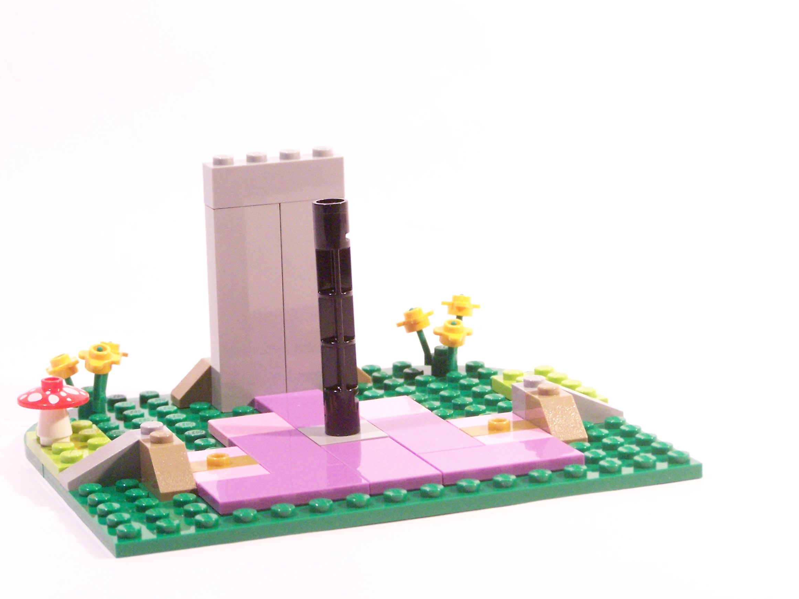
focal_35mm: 117
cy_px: 299
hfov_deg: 16.8
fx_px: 2701
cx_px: 361
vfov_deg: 12.7
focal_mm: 17.5
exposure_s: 1/30
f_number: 3.6
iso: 400
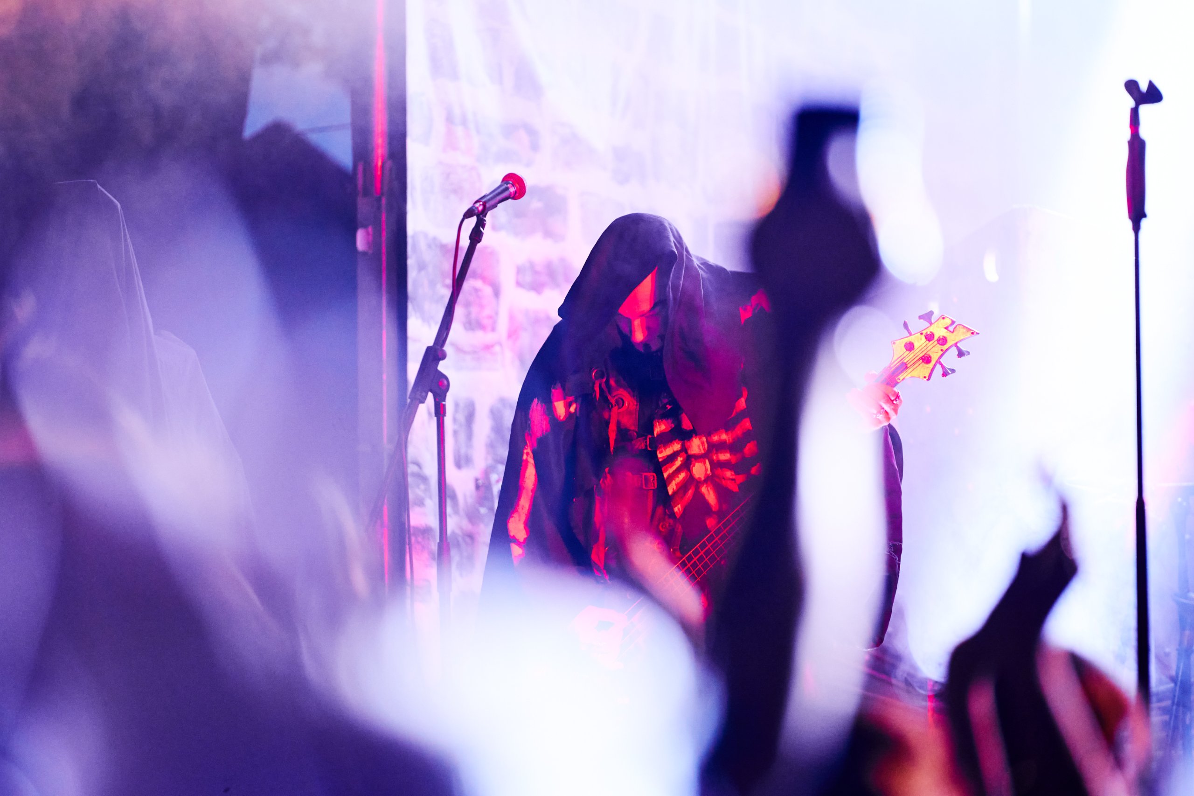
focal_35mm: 200
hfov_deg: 10.3
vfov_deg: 6.9
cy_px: 398
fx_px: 6632
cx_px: 597
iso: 1000
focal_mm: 200
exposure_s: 1/250
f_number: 2.8
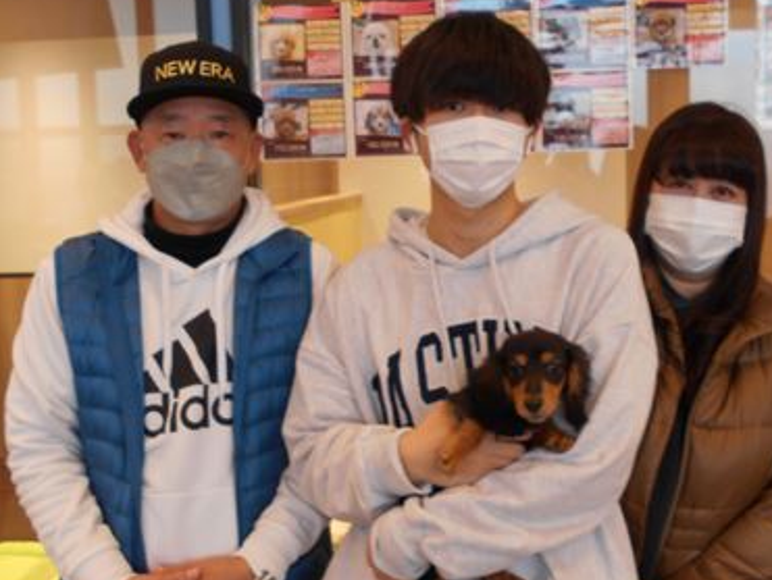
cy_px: 270
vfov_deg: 34.4
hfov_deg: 44.4
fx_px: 938
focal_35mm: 42
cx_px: 487
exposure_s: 1/40
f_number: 3.2
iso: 80
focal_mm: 4.6
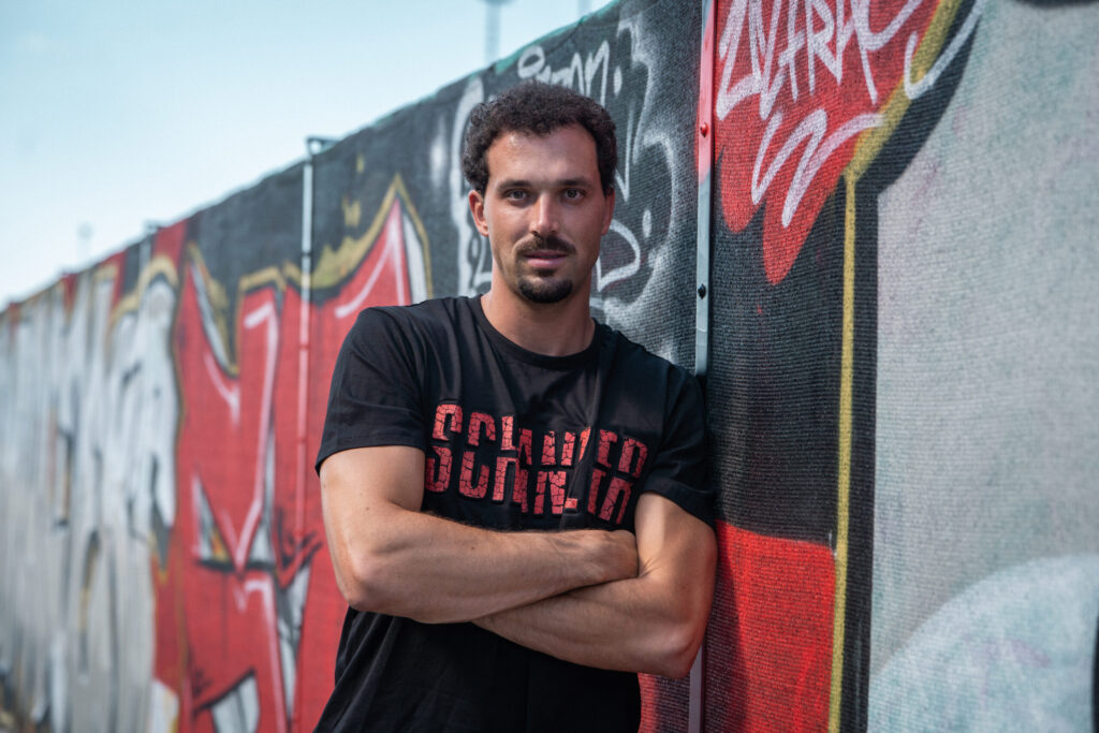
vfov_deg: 16.3
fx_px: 2565
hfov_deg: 24.2
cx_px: 550
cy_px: 366
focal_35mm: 84
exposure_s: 1/200
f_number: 4
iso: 100
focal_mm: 84
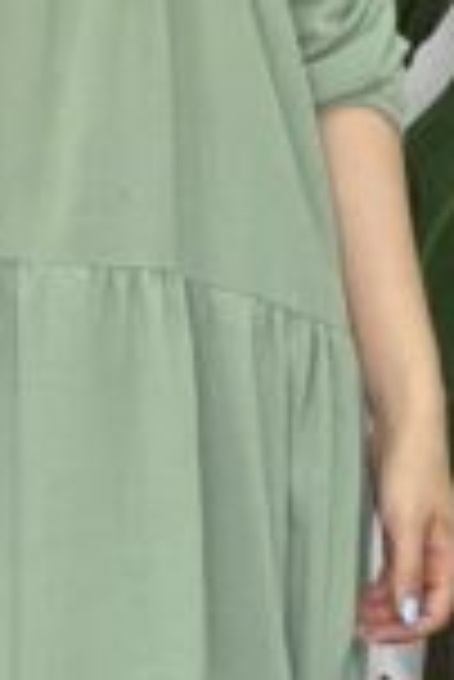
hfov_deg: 4.3
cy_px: 234
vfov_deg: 6.5
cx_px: 45
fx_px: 6001
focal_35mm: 318
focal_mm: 9
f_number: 2.8
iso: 125
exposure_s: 1/100
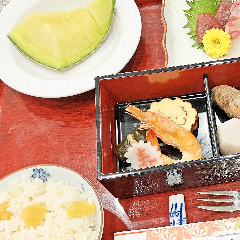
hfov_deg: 29.2
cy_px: 146
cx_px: 238
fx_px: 431
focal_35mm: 55
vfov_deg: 31.0
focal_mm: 3.99
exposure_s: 1/50
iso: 50
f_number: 1.8
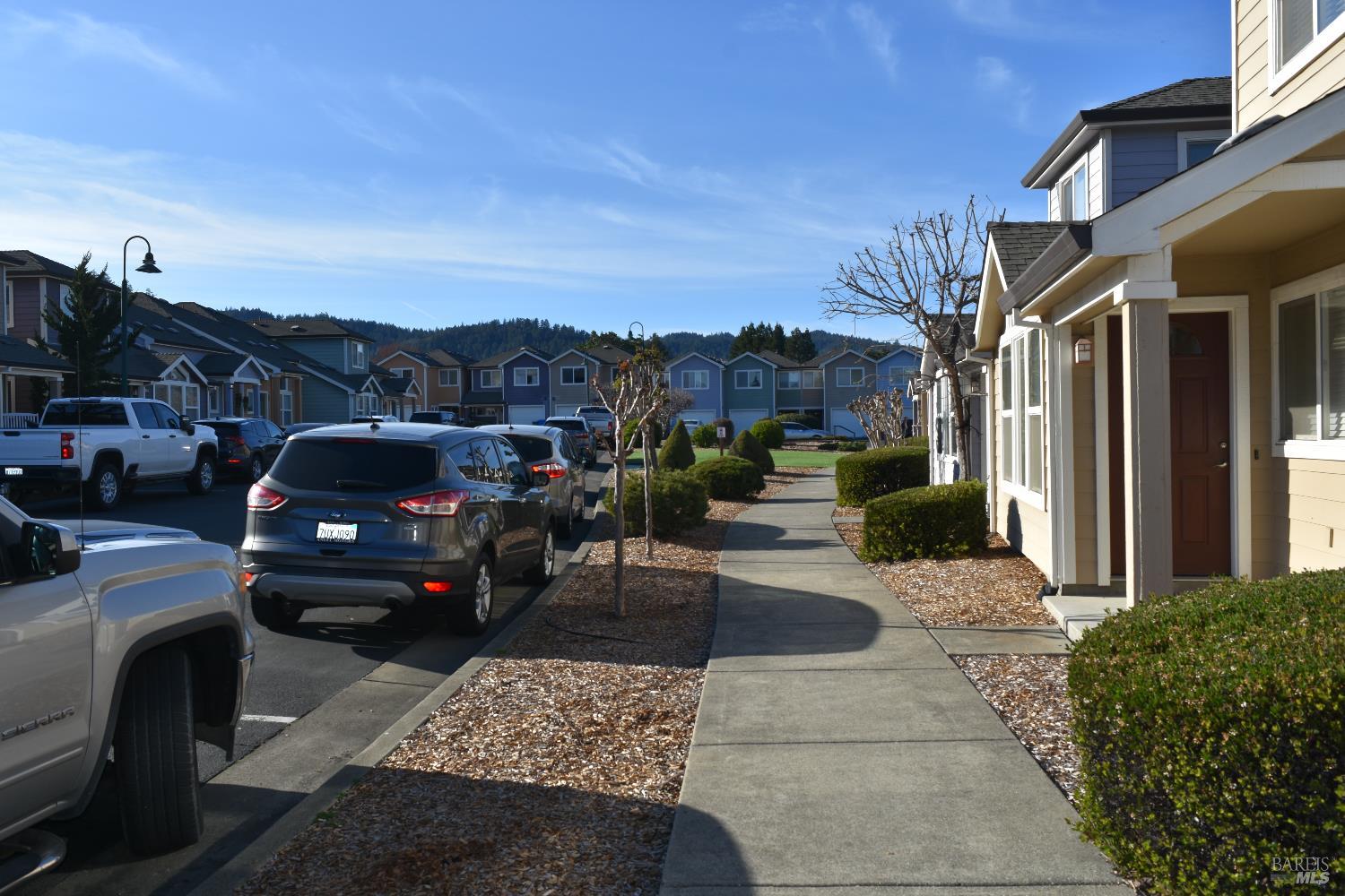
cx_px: 672
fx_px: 1009
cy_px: 448
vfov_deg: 47.9
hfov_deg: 67.4
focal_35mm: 27
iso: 100
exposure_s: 1/250
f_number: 9
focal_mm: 18
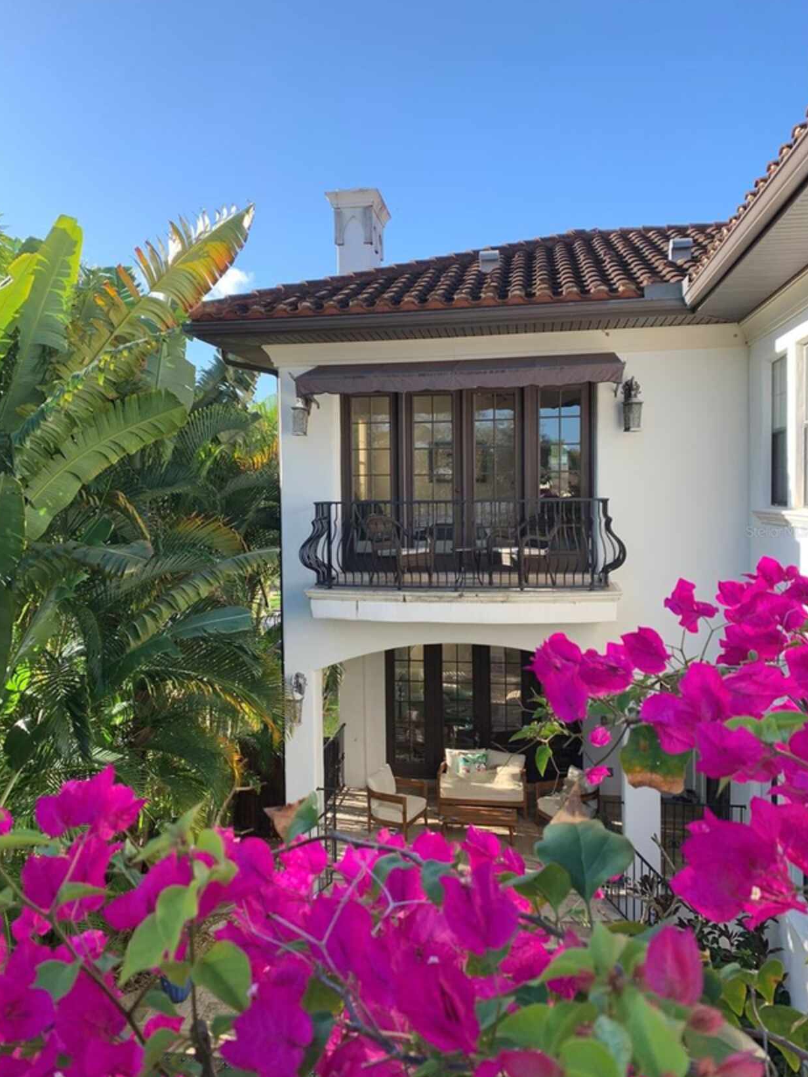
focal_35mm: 27
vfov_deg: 65.3
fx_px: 840
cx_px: 392
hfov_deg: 51.3
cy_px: 531
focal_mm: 4.25
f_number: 1.8
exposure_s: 1/392
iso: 25
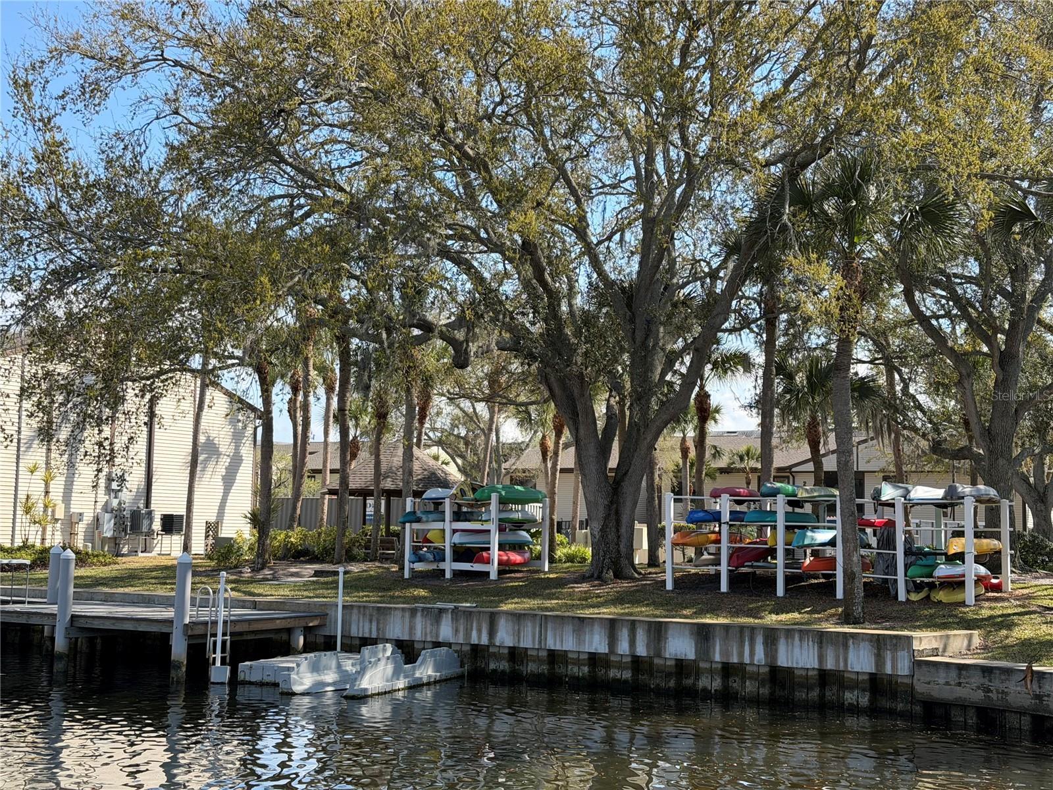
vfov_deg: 30.3
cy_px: 395
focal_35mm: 48
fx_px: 1460
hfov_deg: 39.7
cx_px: 526
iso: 80
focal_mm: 6.76
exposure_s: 1/2088
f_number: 1.78
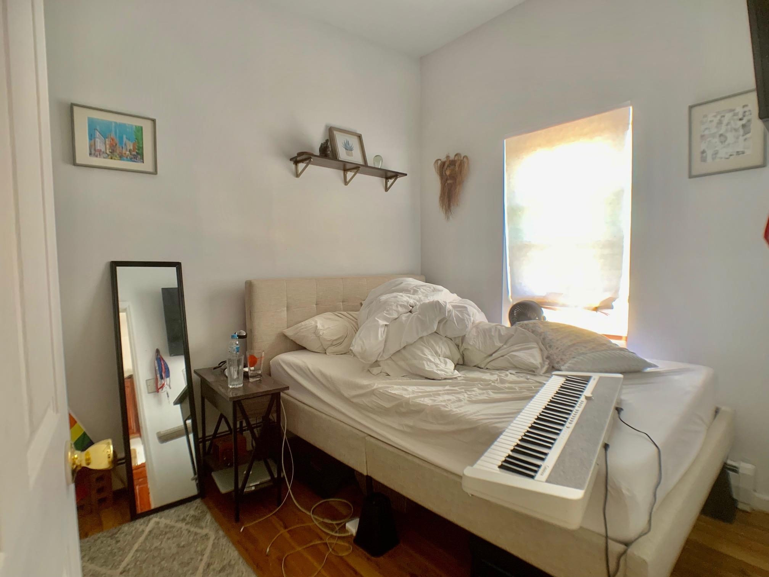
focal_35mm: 26
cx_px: 384
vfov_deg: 53.1
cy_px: 288
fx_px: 578
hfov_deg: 67.3
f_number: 1.8
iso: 125
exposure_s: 1/60
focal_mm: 4.25
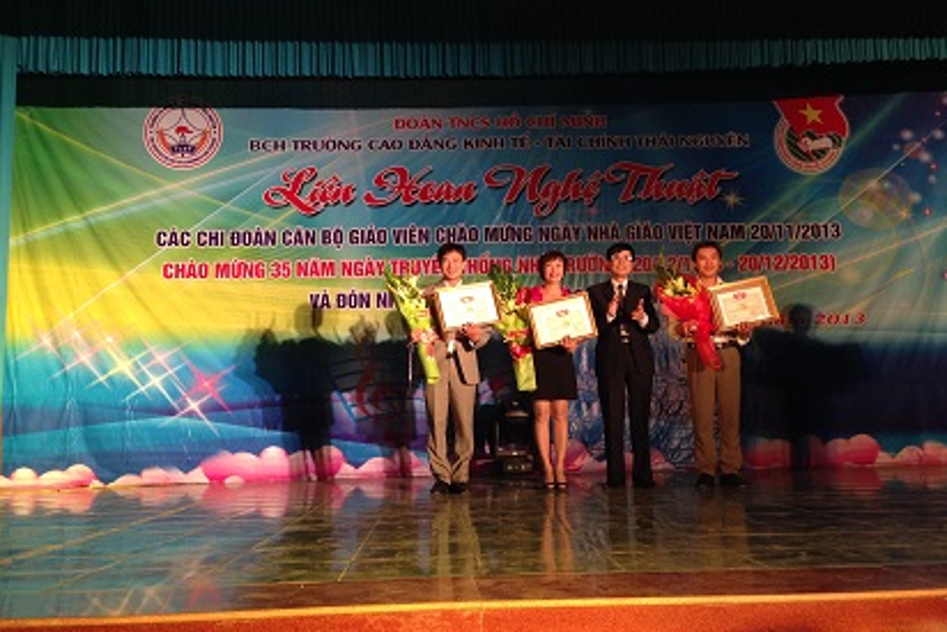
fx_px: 921
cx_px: 476
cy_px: 327
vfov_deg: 37.9
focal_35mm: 35
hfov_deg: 54.4
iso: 125
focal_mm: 4.12
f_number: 2.4
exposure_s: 1/20
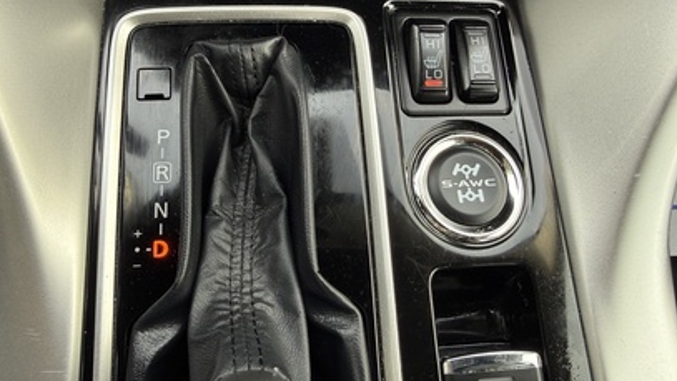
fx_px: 485
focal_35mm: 27
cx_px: 338
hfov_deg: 69.9
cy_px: 127
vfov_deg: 42.3
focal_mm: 2.22
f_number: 2.2
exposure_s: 1/99
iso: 100
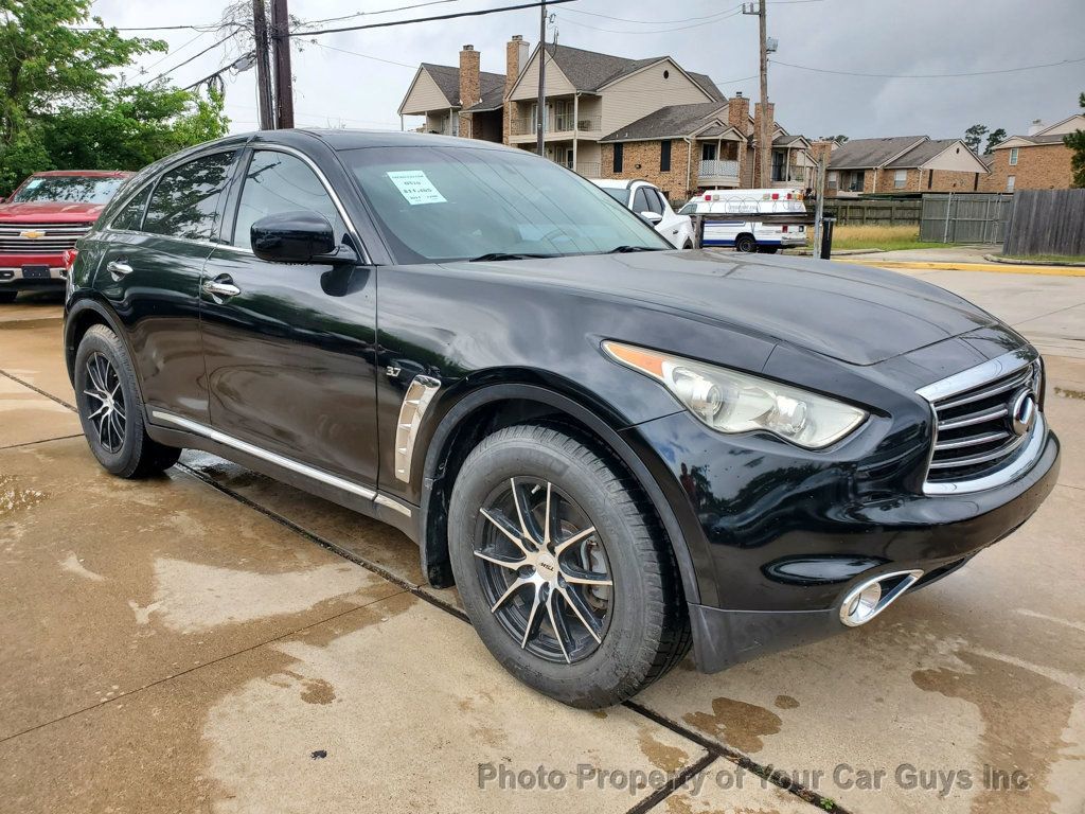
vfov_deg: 53.1
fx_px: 815
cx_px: 542
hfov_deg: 67.3
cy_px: 407
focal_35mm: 26
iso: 50
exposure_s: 1/606
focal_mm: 4.3
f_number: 2.4
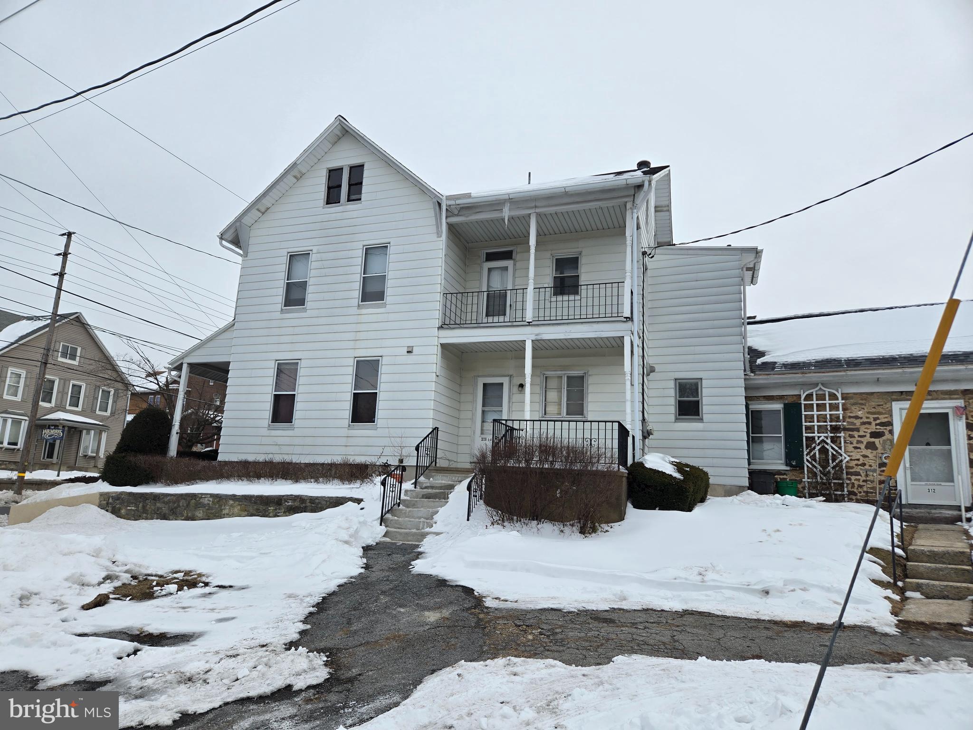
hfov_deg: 73.9
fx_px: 646
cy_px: 365
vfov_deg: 58.9
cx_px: 486
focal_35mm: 23
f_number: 1.8
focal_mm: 5.4
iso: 25
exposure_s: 1/2371
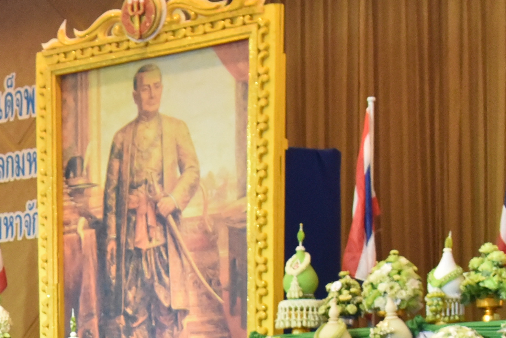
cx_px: -385
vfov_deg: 7.6
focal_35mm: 177
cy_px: 504
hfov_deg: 10.9
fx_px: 2489
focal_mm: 46
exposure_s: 1/125
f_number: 5.6
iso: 6400
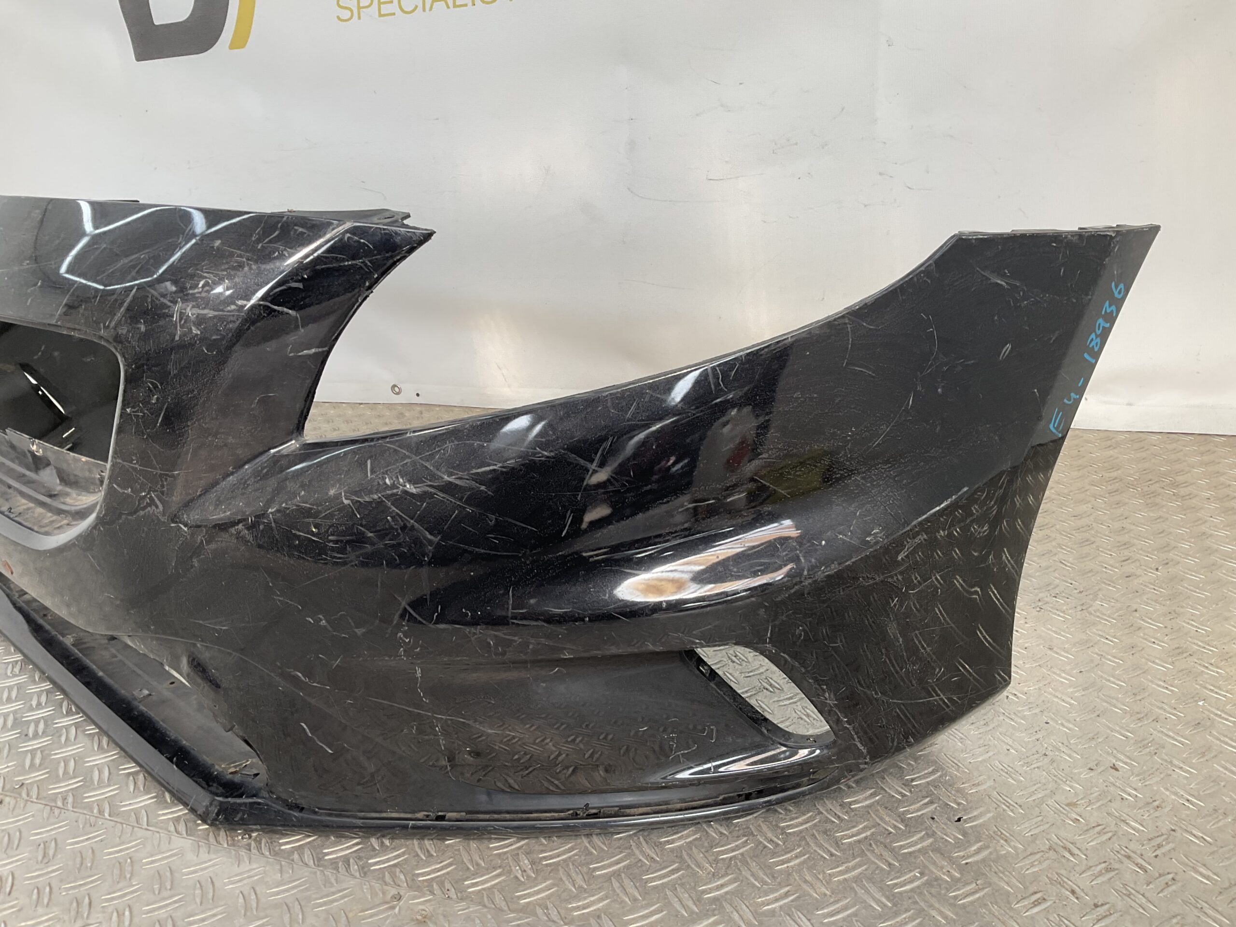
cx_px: 618
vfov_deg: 48.2
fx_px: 1035
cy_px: 464
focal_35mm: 29
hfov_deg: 61.7
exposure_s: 1/144
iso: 16
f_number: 1.8
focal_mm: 3
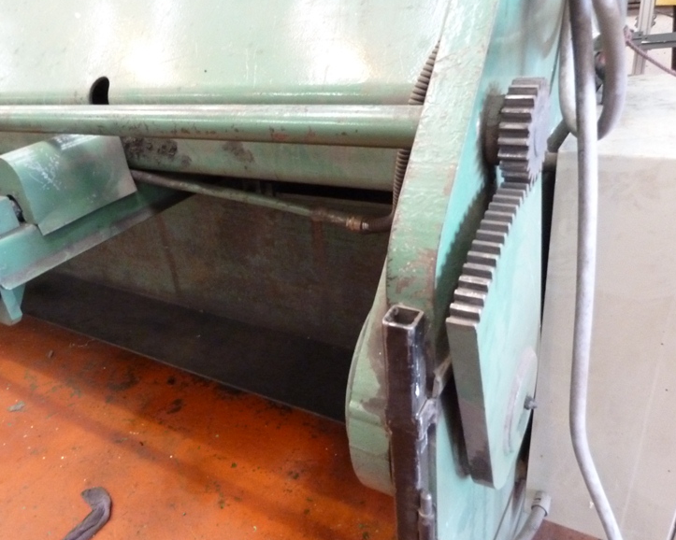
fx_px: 540
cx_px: 314
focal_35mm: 27
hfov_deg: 64.0
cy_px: 276
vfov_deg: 53.2
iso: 800
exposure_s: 1/20
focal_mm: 4.1
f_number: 3.3
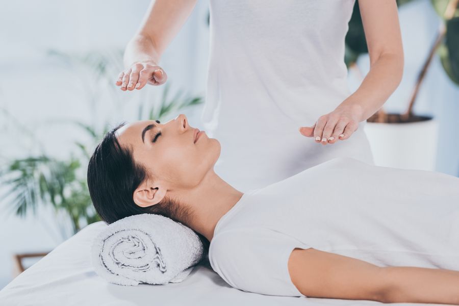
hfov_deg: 13.2
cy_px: 153
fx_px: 1976
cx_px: 230
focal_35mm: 155
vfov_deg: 8.9
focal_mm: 155
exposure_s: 1/160
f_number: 4
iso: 125
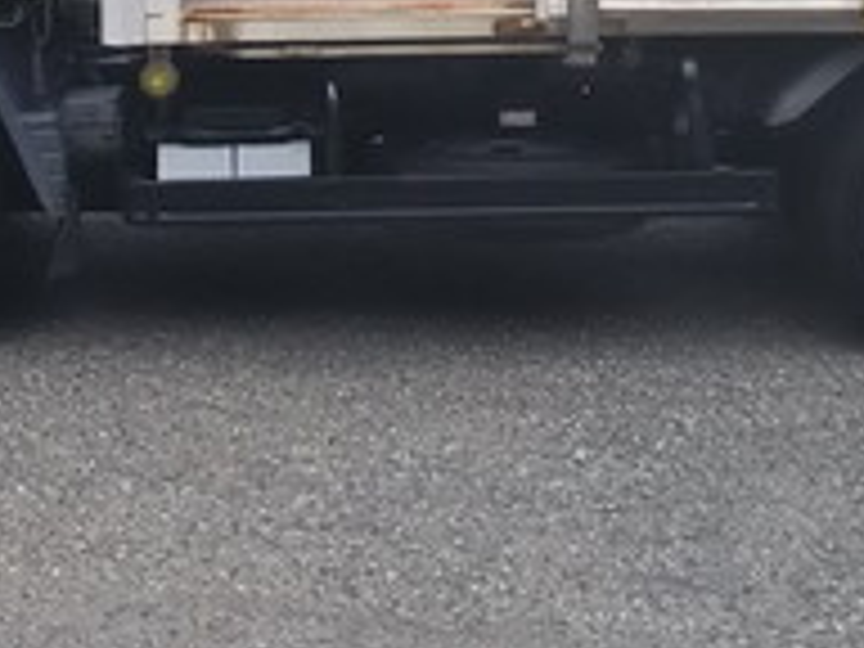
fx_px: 2496
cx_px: 454
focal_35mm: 100
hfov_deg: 19.6
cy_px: -261
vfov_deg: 14.0
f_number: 2.2
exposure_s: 1/120
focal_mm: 4
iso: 32
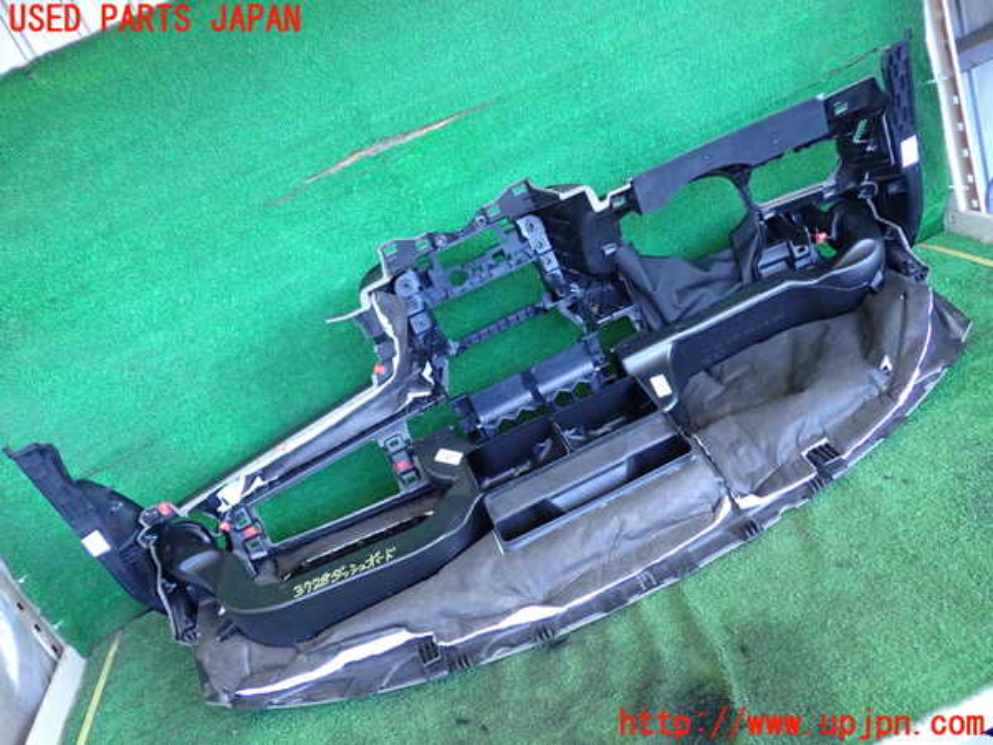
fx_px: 861
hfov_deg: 60.0
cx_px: 496
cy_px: 372
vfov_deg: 46.8
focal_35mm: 30
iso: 500
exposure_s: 1/125
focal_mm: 5.4
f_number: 2.3
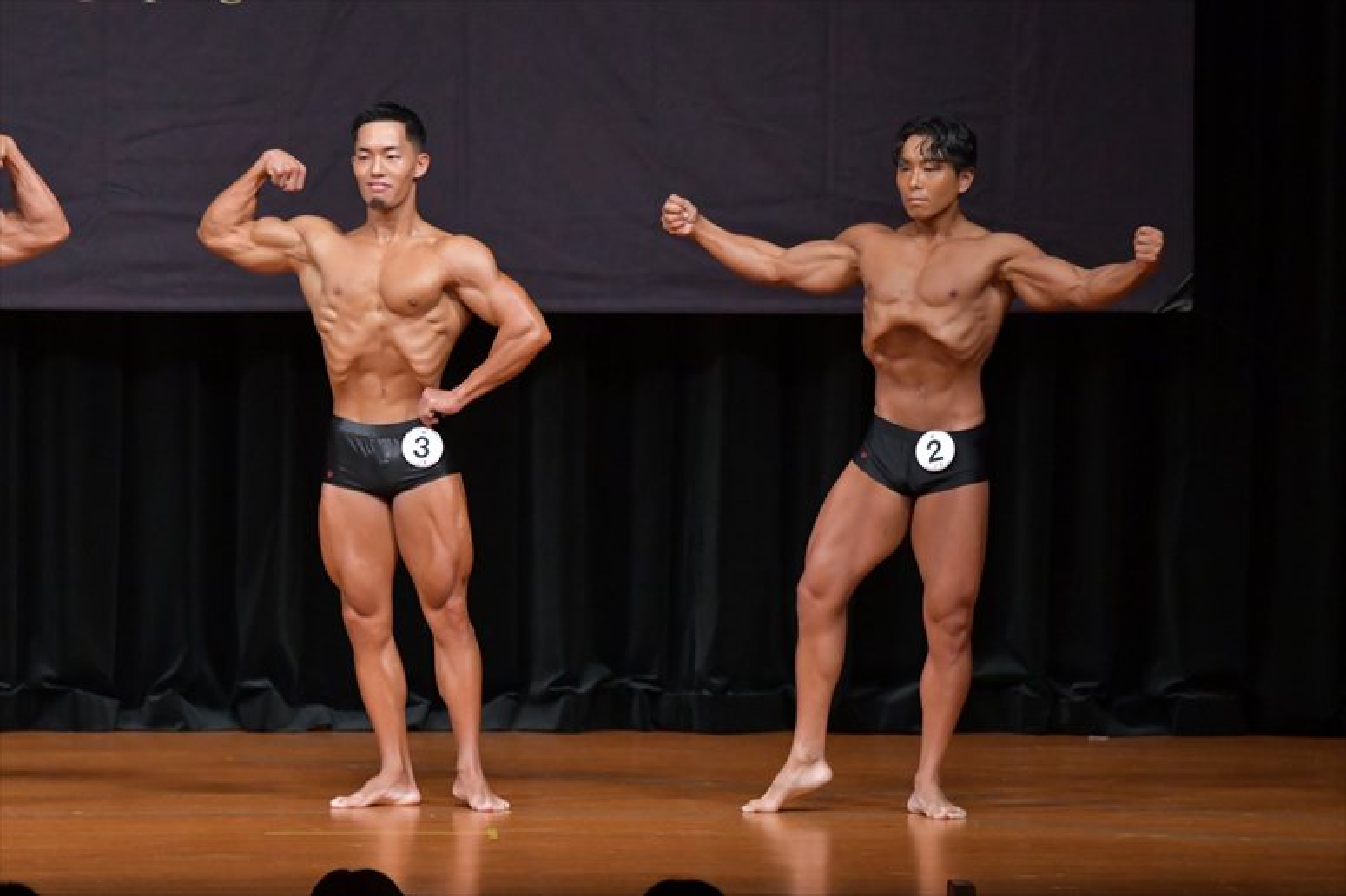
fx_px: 10090
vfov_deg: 5.1
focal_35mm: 270
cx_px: 673
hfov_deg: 7.6
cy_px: 448
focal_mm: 180
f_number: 5.6
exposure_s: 1/400
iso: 5000
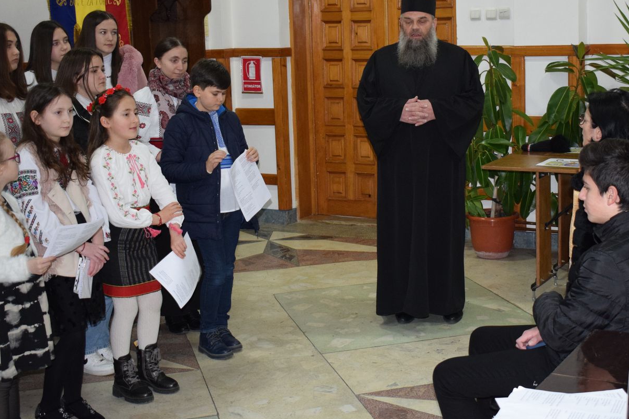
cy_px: 168
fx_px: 1025
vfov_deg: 23.1
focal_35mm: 59
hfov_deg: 34.0
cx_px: 389
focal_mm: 29
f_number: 4.2
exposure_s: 1/60
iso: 1800
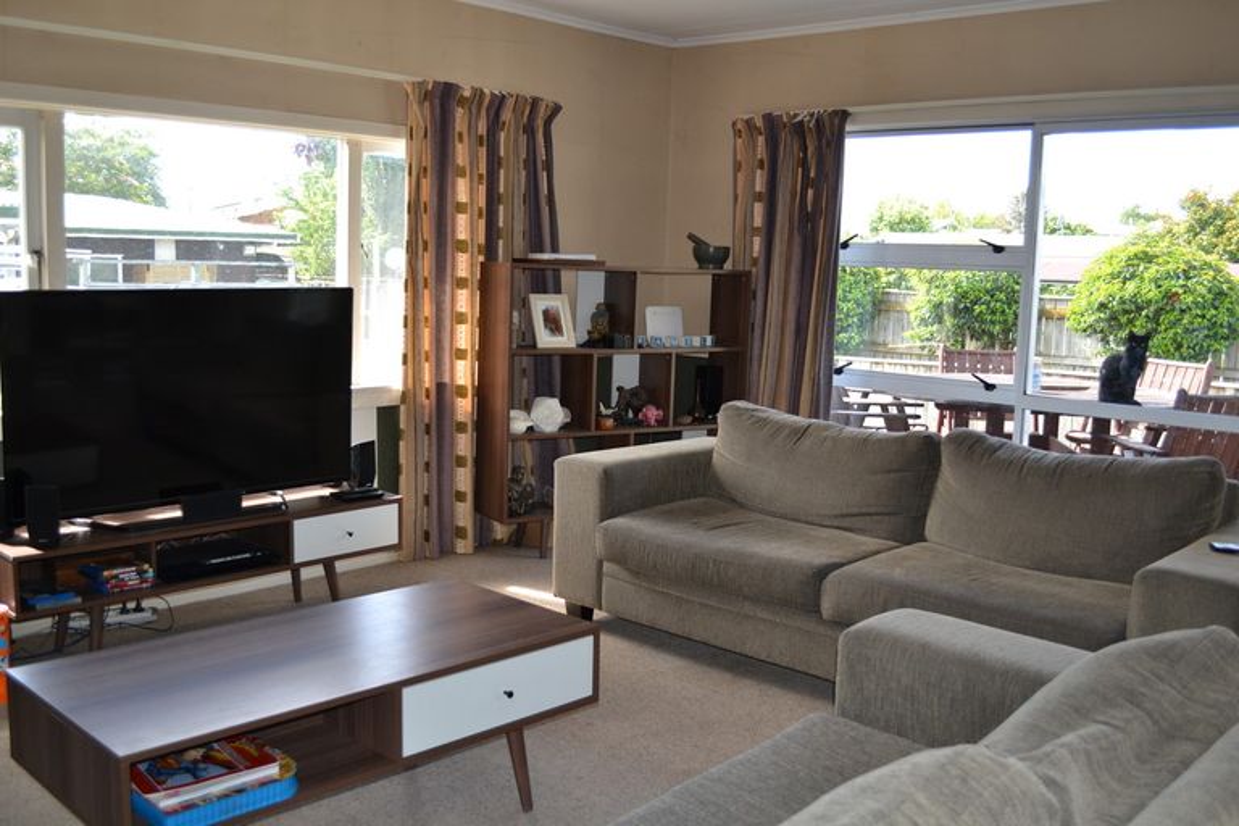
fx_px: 1136
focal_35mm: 33
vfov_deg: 40.0
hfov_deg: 57.2
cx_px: 620
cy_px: 413
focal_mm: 22
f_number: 4
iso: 220
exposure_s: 1/125
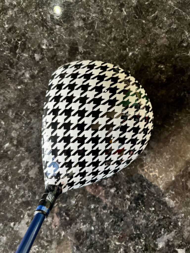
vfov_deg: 67.3
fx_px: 190
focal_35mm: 26
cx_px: 95
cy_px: 126
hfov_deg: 53.1
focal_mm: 5.1
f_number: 1.6
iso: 125
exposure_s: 1/100
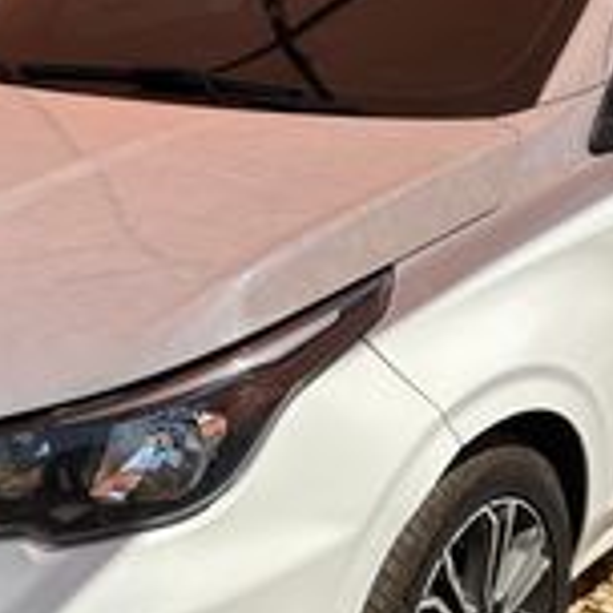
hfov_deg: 24.3
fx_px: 1422
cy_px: 375
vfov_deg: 24.3
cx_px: 282
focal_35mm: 71
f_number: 1.5
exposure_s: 1/4831
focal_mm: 5.7
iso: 50
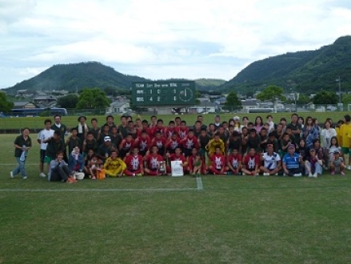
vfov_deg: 35.1
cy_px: 117
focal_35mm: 41
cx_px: 197
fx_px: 416
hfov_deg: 45.6
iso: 80
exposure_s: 1/500
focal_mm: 6.3
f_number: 3.3
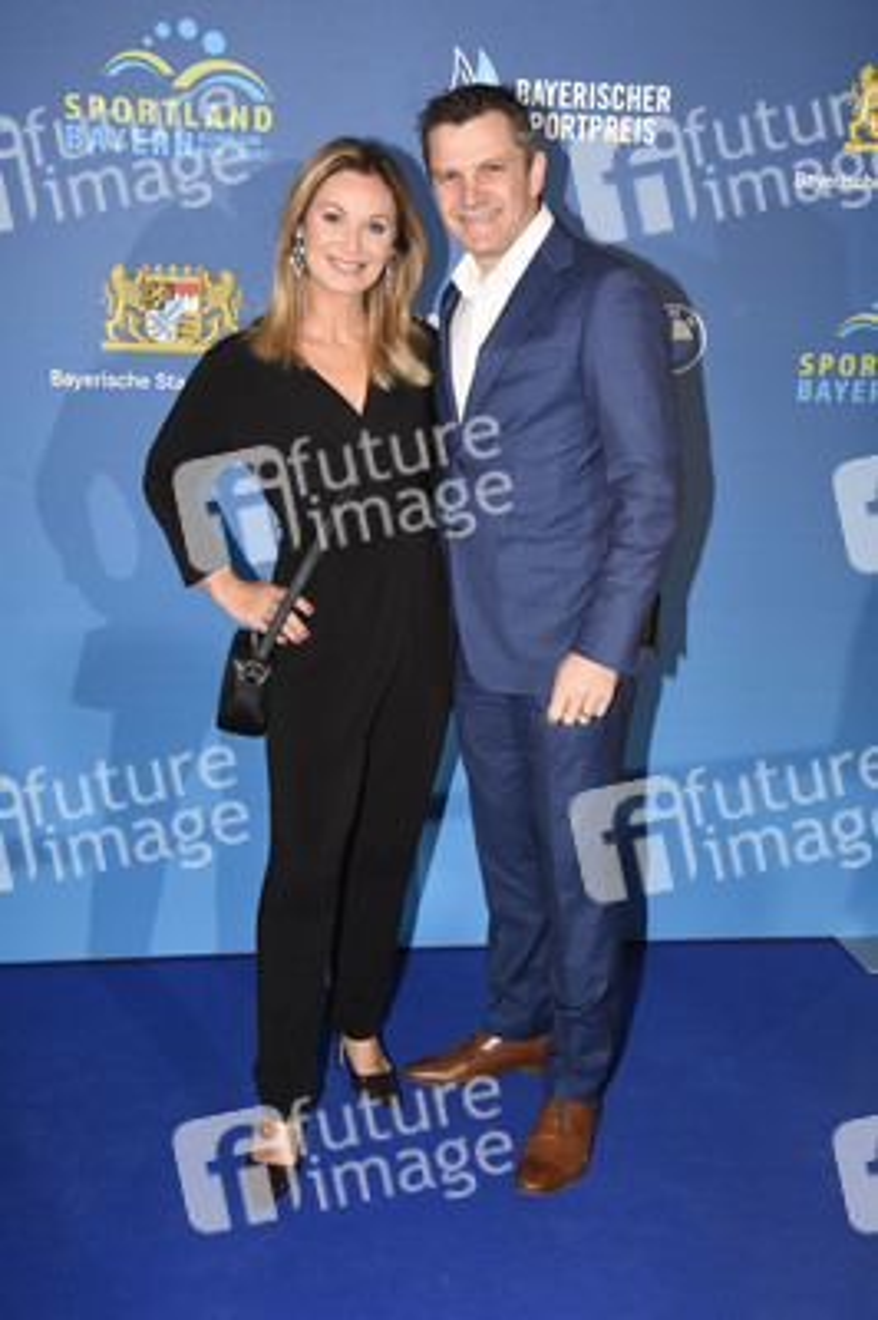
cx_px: 439
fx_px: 1466
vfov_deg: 48.5
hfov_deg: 33.3
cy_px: 660
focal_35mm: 40
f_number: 6.3
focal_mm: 40
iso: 2500
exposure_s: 1/80
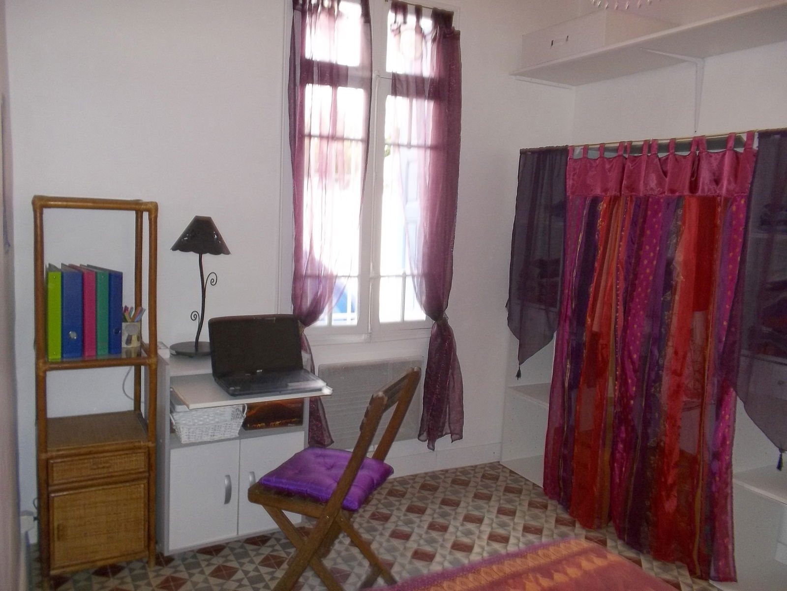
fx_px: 660
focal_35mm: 29
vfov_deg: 48.3
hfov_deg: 61.6
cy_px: 296
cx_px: 394
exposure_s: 1/30
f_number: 3.3
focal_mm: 4.1
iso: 160
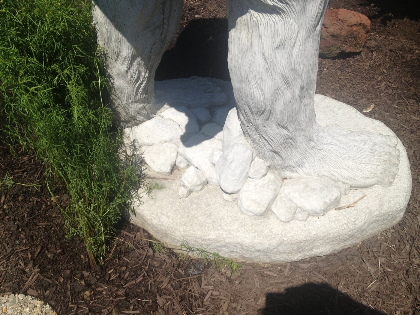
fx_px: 425
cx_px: 210
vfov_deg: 40.7
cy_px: 158
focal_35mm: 35
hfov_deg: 52.6
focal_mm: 4.28
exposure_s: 1/2404
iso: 50
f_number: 2.4
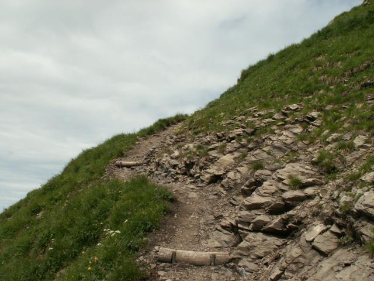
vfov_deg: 40.7
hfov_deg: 52.6
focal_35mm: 35
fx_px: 378
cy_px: 140
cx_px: 187
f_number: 8
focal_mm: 5.86
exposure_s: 1/200
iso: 50
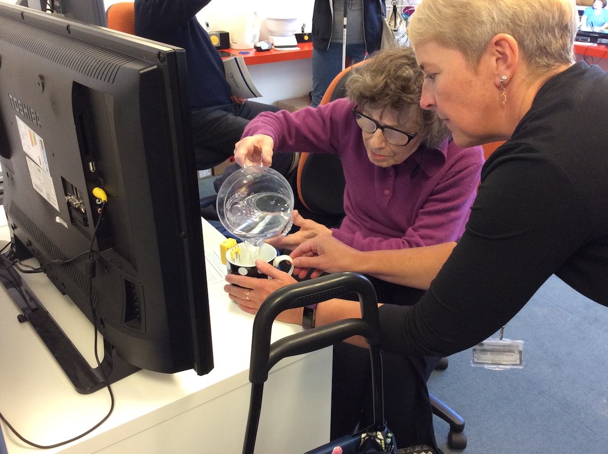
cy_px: 227
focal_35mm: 32
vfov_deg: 44.1
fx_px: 561
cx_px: 304
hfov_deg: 56.9
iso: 100
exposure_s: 1/25
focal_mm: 3.3
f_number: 2.4
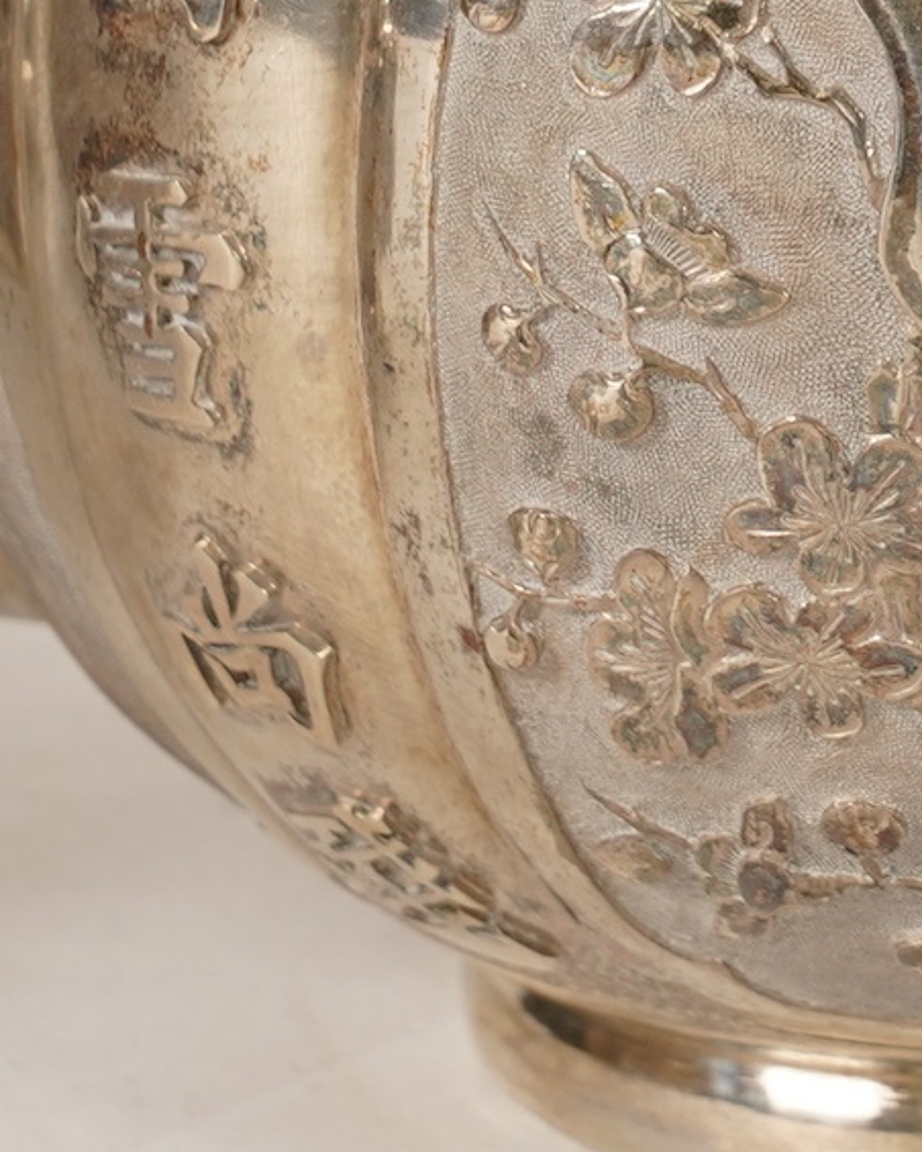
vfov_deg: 4.5
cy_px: -173
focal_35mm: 431
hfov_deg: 3.6
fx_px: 14701
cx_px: 1084
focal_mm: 101
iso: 500
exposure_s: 1/125
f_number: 11
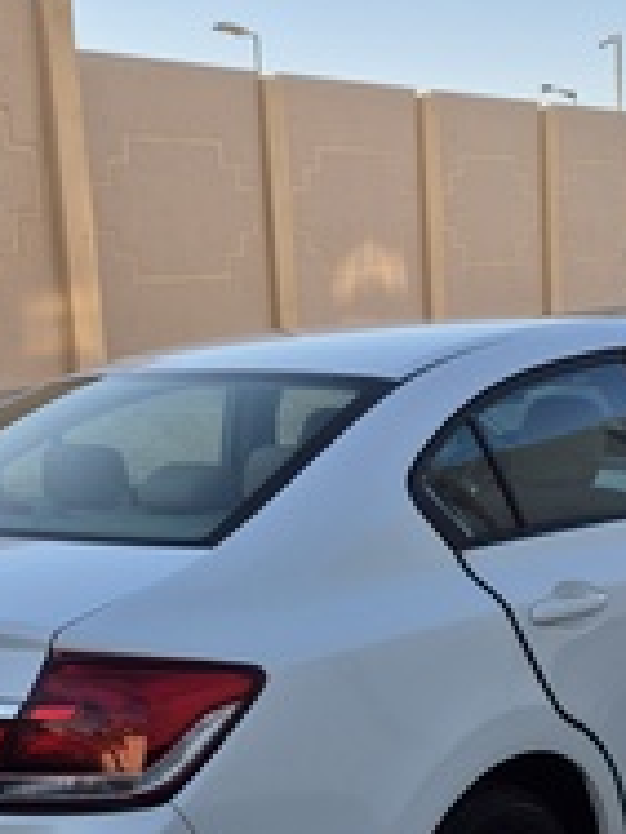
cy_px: 490
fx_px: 1350
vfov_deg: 34.3
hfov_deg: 26.1
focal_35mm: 56
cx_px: 344
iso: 25
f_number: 1.8
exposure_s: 1/909
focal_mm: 5.4
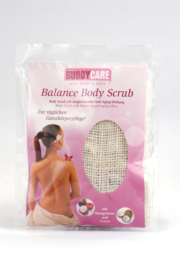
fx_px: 1747
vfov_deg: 8.9
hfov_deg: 5.9
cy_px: 136
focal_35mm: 232
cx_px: 90
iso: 200
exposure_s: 1/1.6
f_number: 25
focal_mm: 155
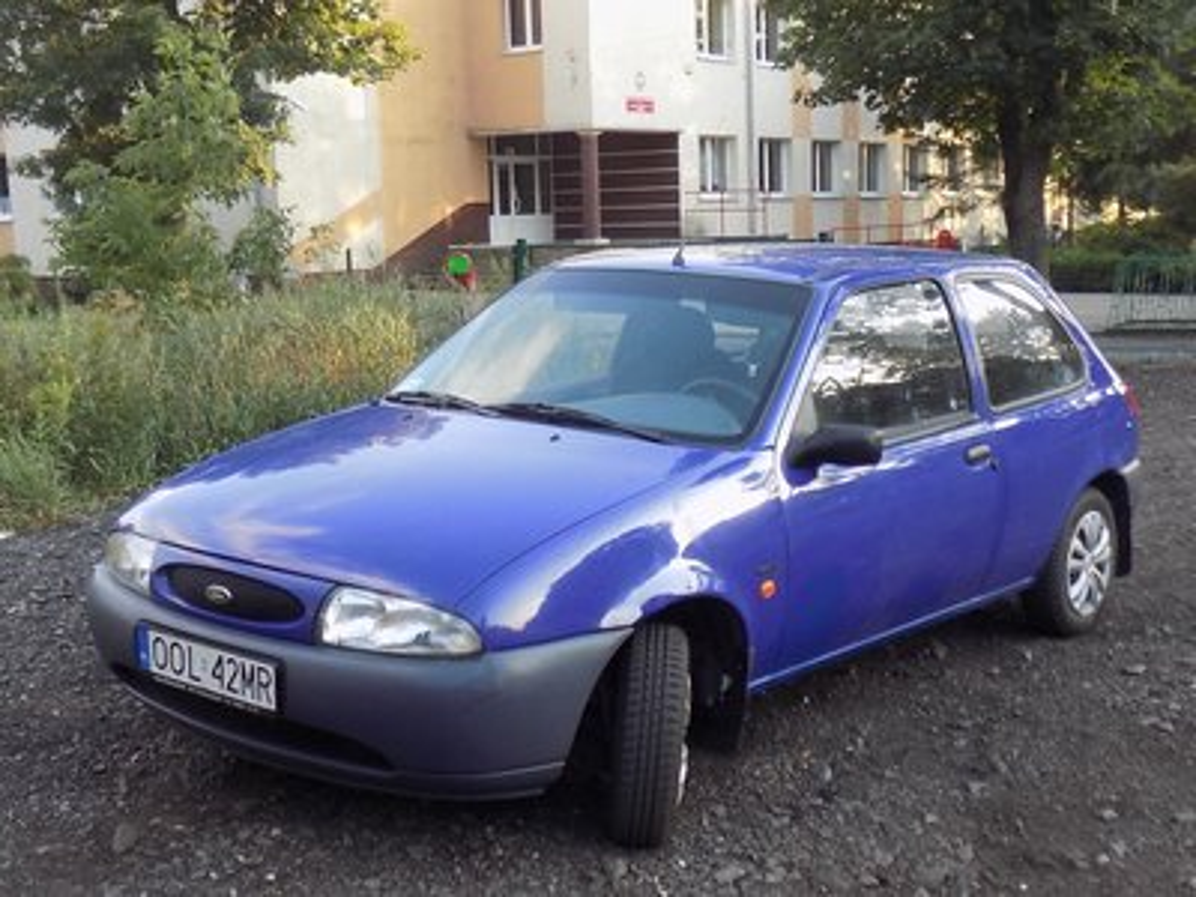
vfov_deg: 58.9
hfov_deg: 73.9
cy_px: 448
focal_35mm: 23
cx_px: 598
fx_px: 795
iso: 80
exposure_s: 1/60
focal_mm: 4
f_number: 3.1
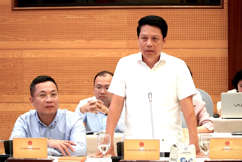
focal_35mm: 158
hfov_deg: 13.0
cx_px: 121
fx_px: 1059
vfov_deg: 8.7
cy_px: 81
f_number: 7.1
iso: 4000
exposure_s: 1/160
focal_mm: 105
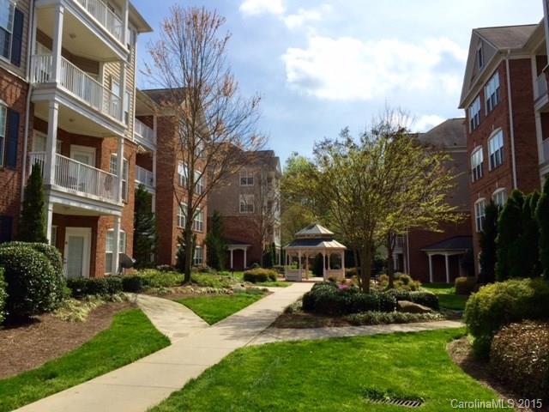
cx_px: 274
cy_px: 206
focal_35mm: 29
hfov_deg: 61.7
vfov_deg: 48.2
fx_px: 460
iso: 32
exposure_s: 1/3597
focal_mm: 4.15
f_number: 2.2
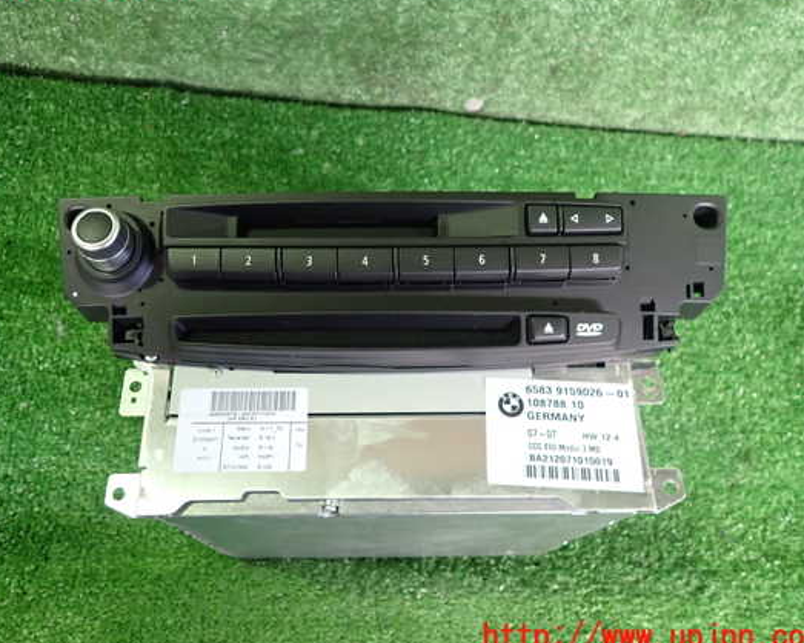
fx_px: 666
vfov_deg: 51.5
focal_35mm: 28
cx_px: 369
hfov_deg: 62.1
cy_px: 311
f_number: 2
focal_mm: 4.5
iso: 500
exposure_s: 1/30
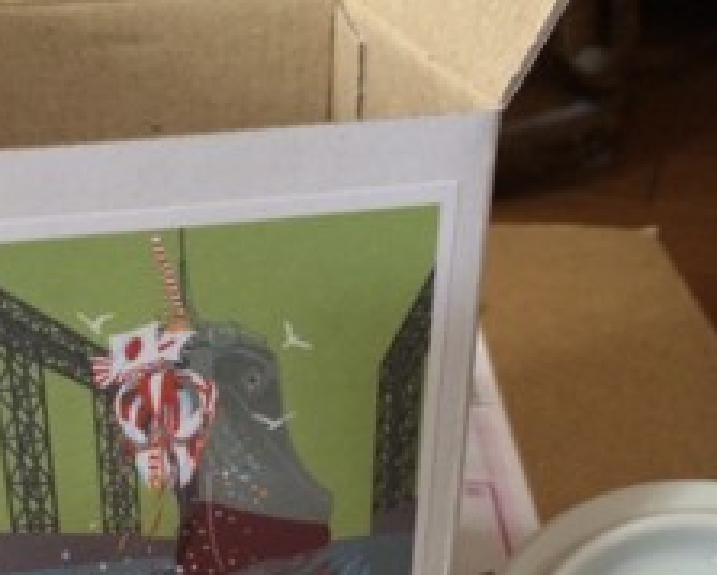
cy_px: 466
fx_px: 1254
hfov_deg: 31.3
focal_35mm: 59
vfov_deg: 25.4
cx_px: 167
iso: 320
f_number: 2.2
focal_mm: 4.12
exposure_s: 1/15
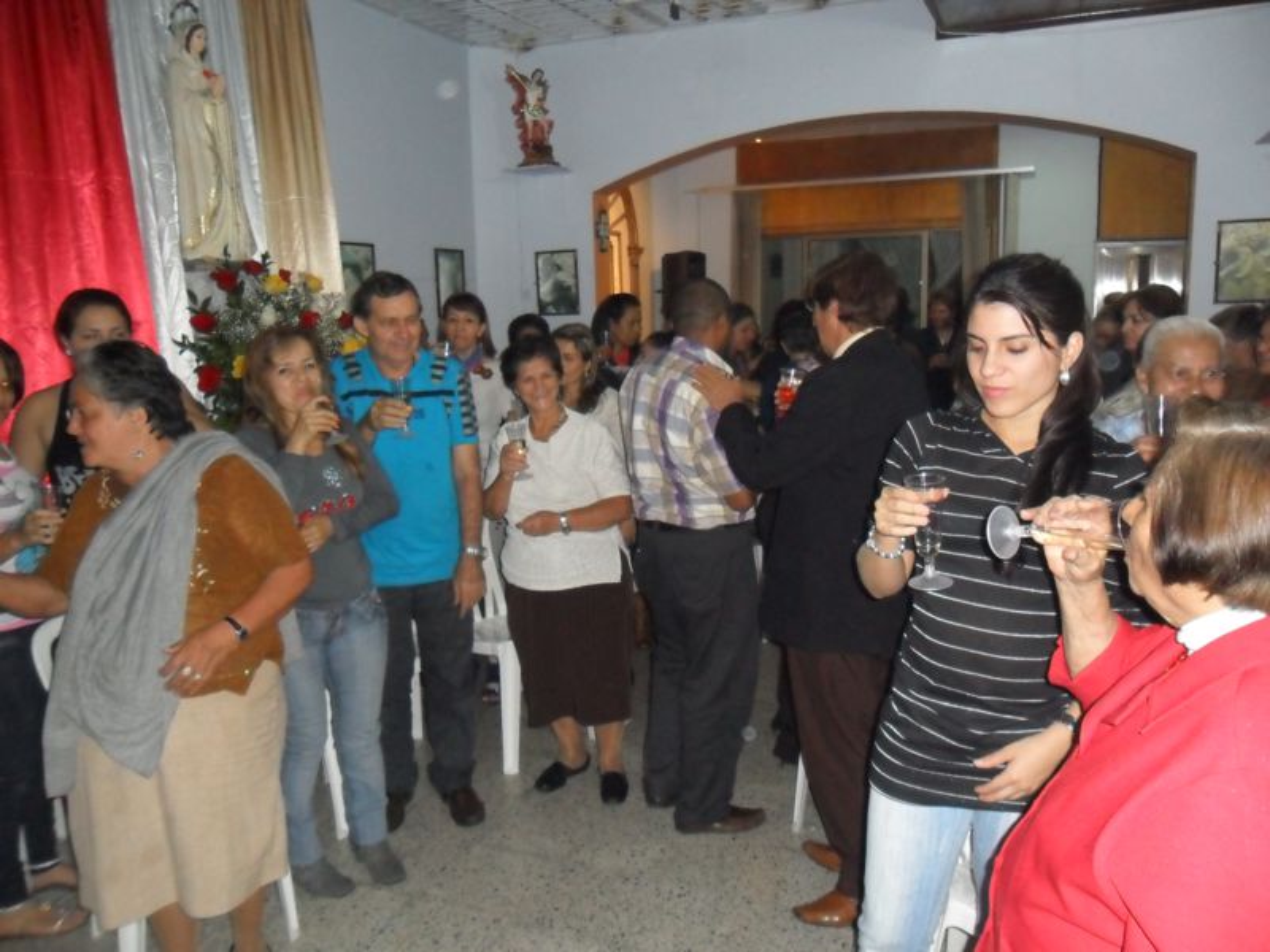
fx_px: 991
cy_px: 476
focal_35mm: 27
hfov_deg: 65.3
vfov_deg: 51.4
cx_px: 635
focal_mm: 4.9
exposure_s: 1/45
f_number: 3.5
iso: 400
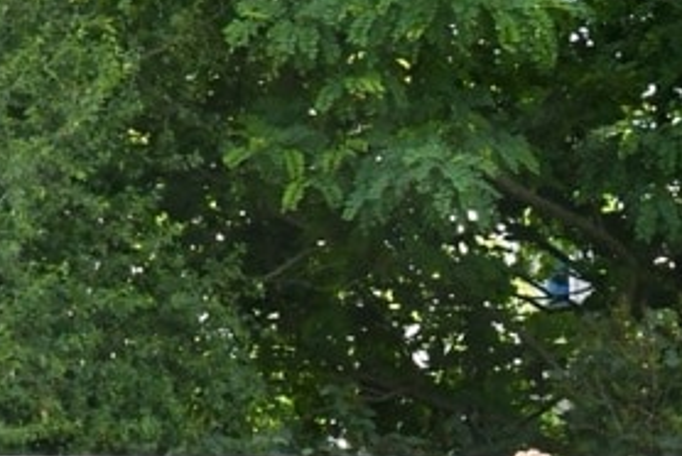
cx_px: 1079
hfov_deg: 7.1
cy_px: 1028
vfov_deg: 4.7
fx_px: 5405
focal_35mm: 285
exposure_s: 1/800
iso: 5000
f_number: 13
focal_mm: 62
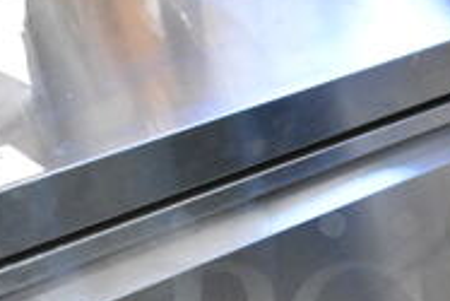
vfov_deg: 15.2
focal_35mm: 88
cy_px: 323
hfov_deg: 22.9
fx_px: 1101
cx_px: 332
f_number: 5.6
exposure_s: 1/125
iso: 6400
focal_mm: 18
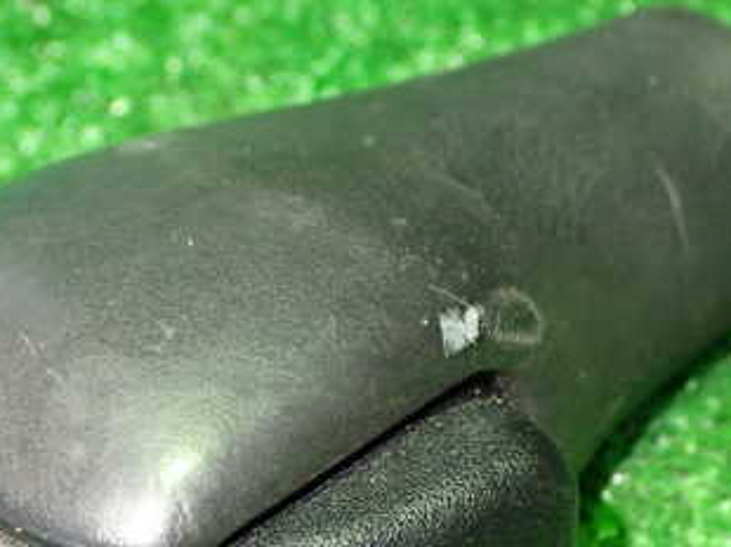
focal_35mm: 91
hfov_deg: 21.6
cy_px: 398
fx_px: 1920
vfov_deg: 16.1
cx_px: 340
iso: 800
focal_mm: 8.4
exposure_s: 1/15
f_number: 3.1
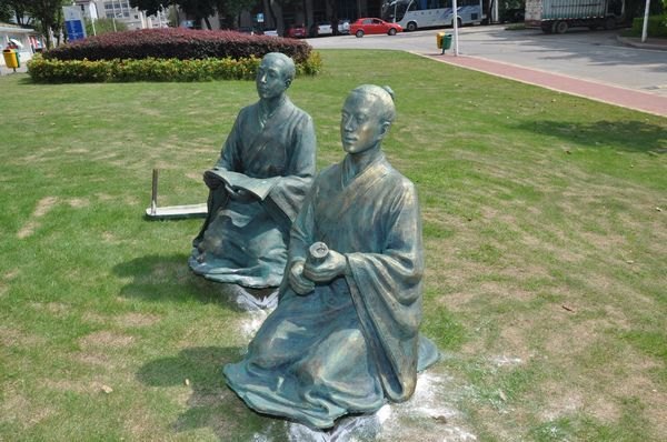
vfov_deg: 41.6
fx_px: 583
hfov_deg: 59.6
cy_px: 221
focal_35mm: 32
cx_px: 334
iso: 250
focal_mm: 21
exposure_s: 1/200
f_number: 13
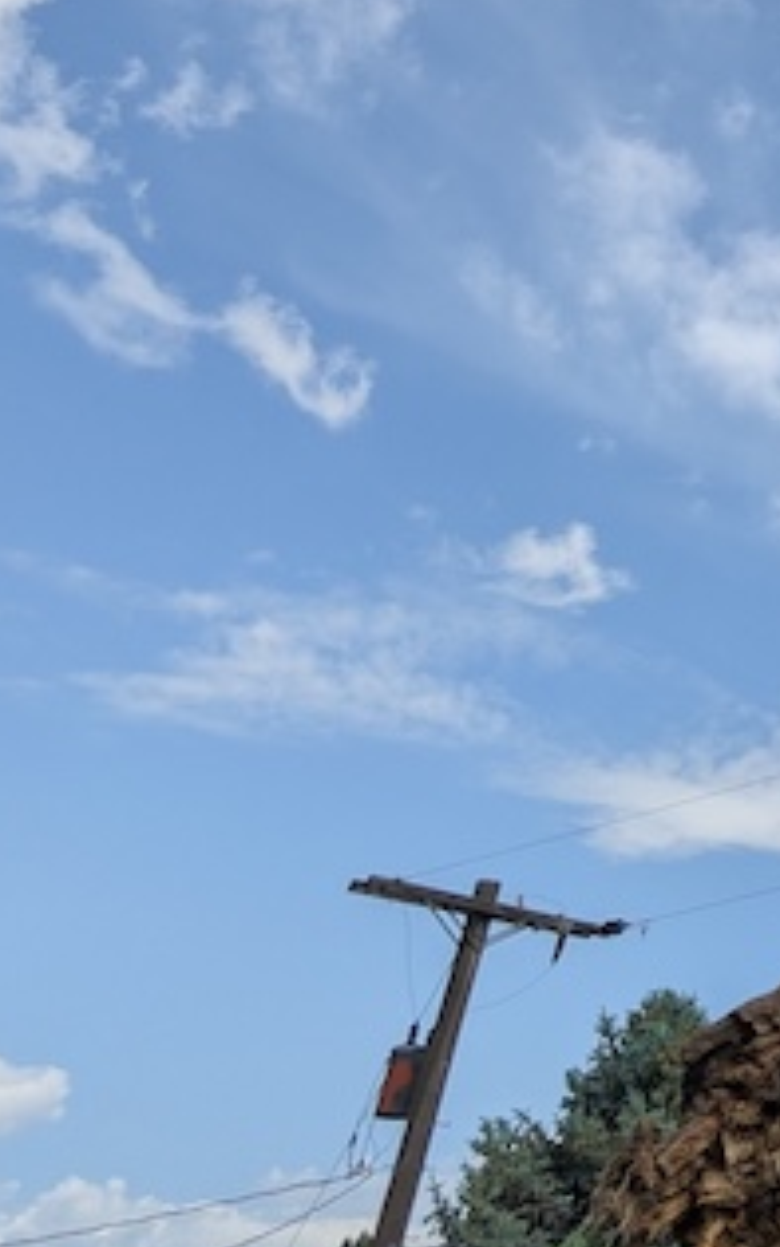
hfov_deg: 21.1
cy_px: 243
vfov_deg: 43.9
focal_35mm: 43
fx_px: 1462
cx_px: 1378
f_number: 1.7
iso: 45
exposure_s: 1/3774
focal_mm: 2.02
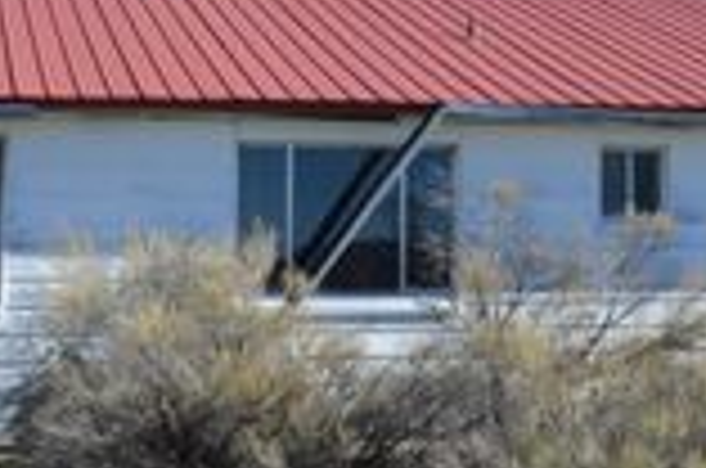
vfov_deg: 15.6
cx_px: 400
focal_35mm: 86
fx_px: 1683
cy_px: 25
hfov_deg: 23.7
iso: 110
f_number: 8
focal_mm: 18
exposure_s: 1/250
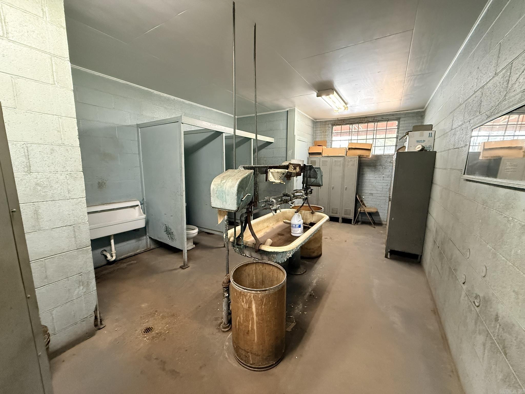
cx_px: 262
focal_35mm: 14
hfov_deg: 102.1
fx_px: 212
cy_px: 197
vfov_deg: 85.7
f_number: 2.2
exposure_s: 1/60
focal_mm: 2.22
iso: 640
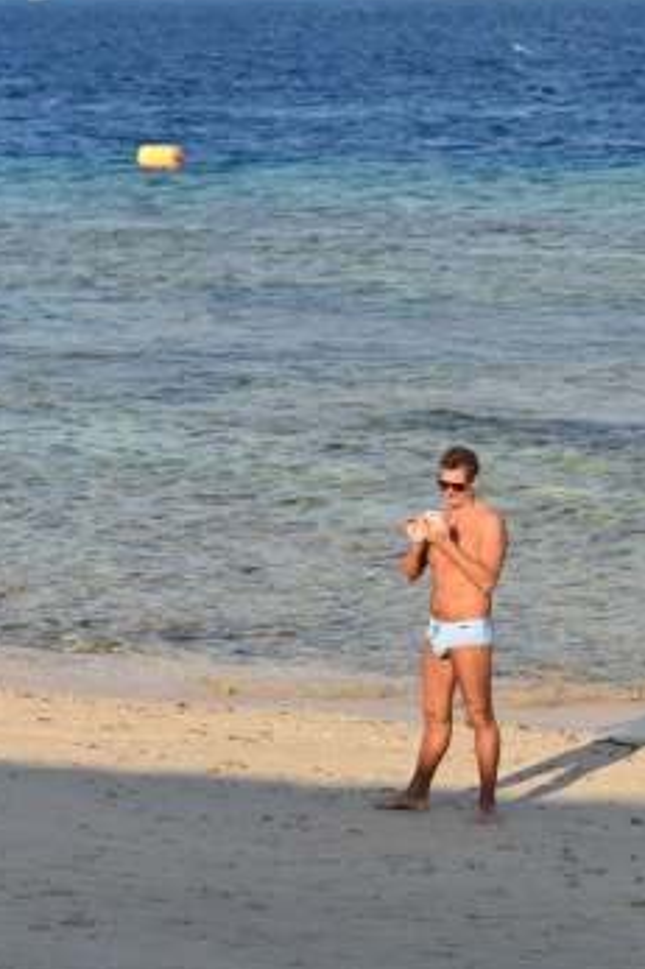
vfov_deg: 16.9
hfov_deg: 11.3
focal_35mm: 121
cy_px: 575
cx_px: 363
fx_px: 3255
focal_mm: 70
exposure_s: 1/400
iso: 100
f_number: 5
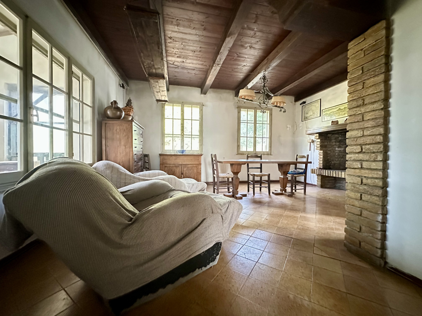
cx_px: 211
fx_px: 171
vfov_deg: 85.7
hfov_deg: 102.1
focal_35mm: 14
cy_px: 158
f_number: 2.2
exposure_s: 1/40
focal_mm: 2.22
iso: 1250
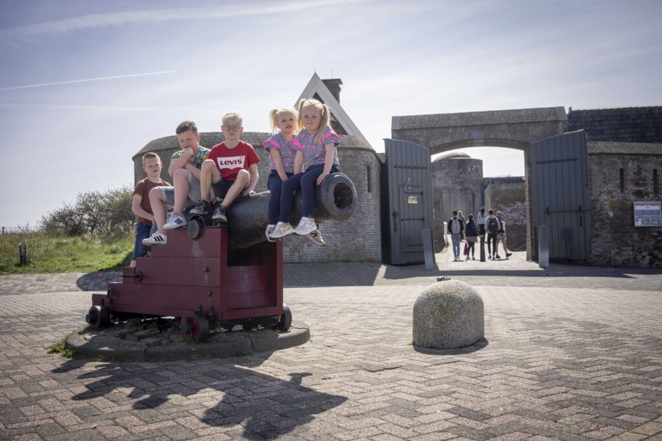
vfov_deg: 37.9
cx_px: 331
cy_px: 220
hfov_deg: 54.4
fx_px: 644
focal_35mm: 35
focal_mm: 35
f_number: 9
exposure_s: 1/320
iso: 125
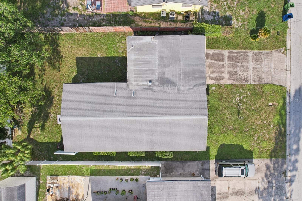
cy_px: 100
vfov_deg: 57.2
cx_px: 151
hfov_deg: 78.6
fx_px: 185
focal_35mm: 22
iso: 120
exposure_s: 1/1250
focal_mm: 8.38
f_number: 2.8
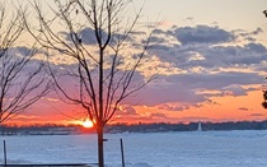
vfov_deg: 11.0
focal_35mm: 119
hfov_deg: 17.5
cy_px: 73
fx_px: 865
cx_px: 156
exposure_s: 1/322
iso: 21
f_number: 1.68
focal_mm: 6.9
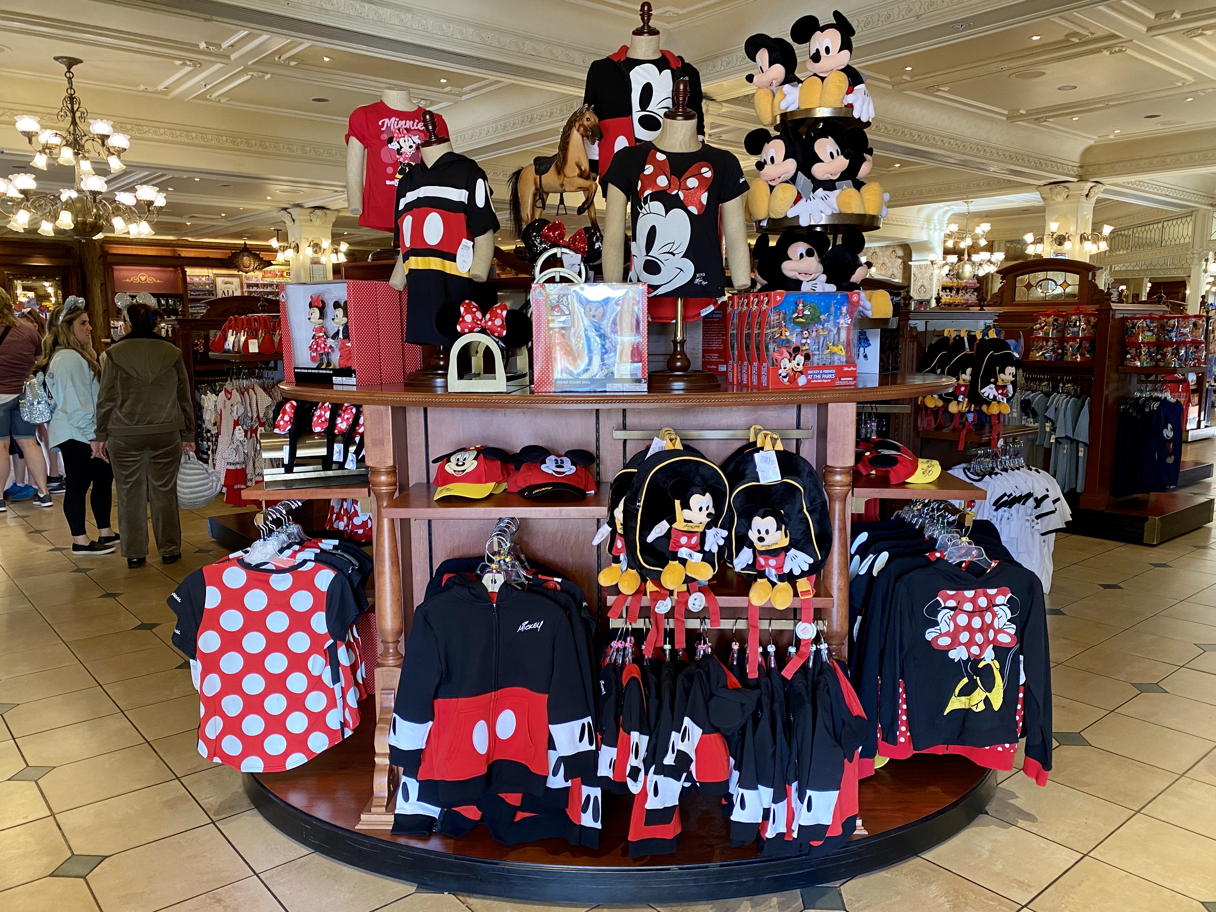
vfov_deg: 53.1
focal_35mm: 26
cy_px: 456
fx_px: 913
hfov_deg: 67.3
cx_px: 608
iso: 100
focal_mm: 4.25
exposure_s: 1/60
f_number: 1.8
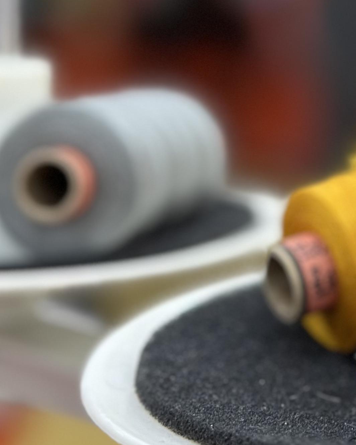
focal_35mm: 142
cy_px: -35
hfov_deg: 10.7
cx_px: 426
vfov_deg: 13.3
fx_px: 1870
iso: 100
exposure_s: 1/100
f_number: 1.78
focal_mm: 6.86
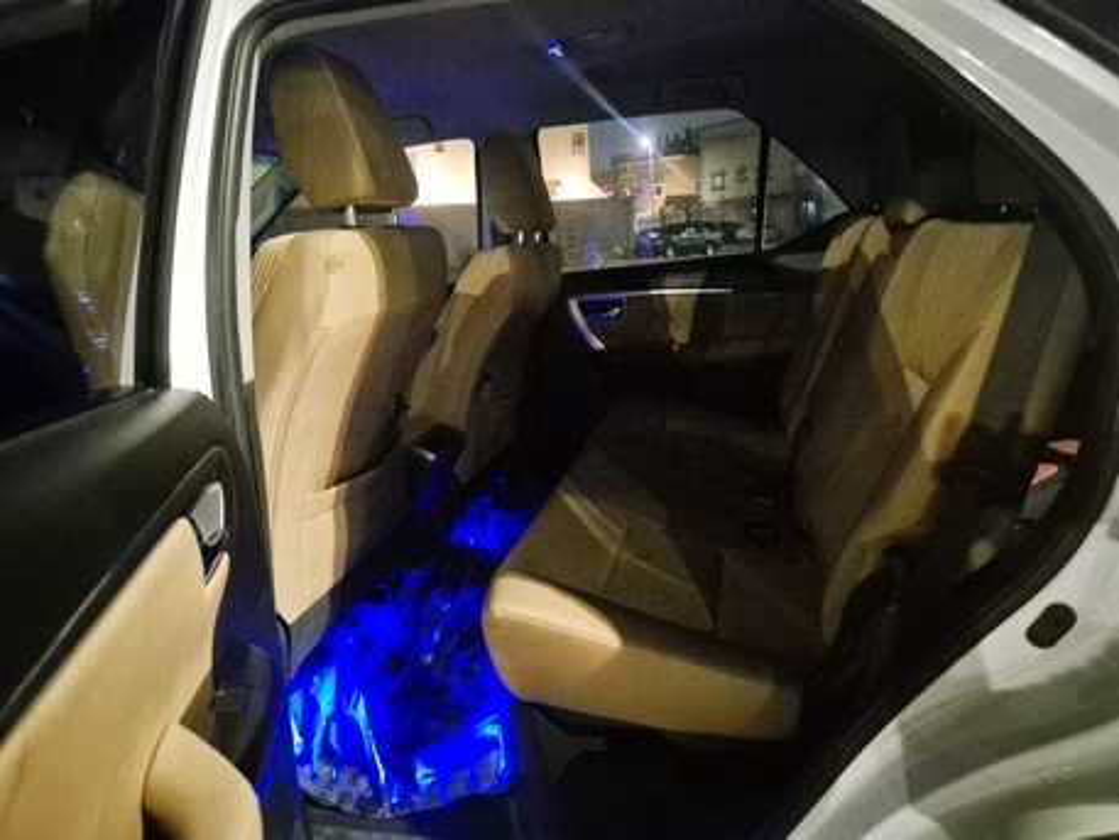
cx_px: 560
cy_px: 420
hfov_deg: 73.9
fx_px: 744
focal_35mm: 23
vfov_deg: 58.9
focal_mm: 5.4
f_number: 1.8
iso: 3200
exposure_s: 1/17
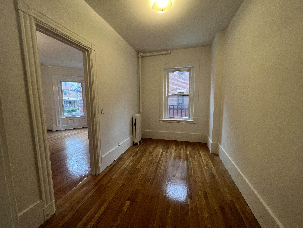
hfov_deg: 106.2
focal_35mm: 13
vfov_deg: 89.9
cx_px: 152
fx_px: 114
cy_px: 114
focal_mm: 1.57
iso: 125
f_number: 1.8
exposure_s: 1/60
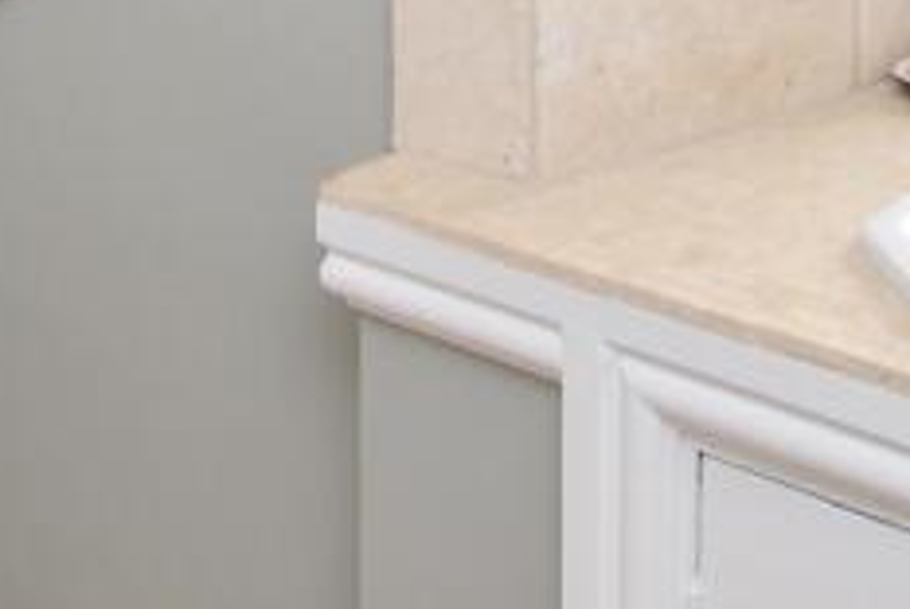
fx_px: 1670
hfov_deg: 30.5
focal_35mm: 66
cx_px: 473
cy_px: -388
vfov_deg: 17.8
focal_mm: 10
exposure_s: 1/80
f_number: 4.5
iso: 200
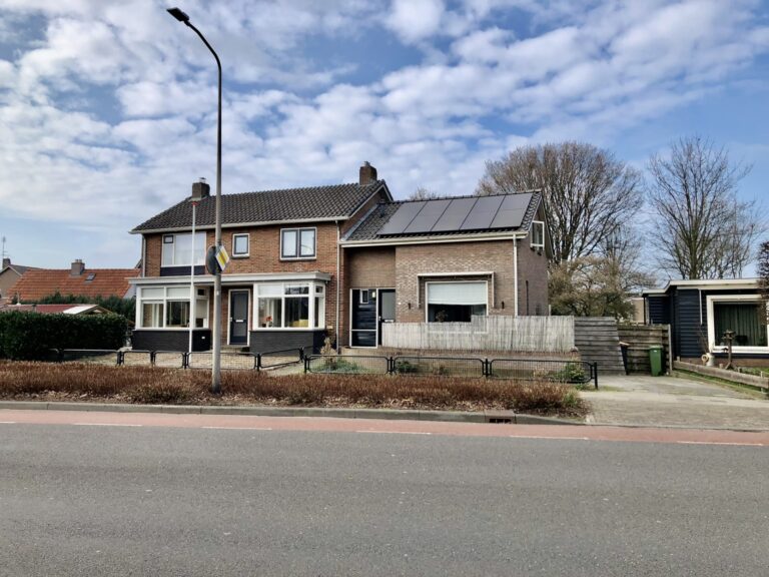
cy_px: 288
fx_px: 622
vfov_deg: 49.7
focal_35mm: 28
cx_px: 384
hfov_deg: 63.4
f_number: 1.8
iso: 20
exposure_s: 1/1297
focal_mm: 3.99
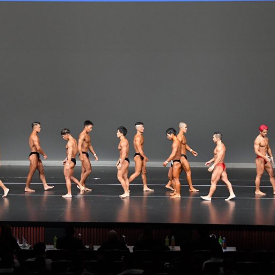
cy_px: 138
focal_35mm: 135
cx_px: 122
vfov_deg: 12.9
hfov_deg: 12.9
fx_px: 1213
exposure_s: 1/400
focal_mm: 70
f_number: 5.6
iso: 5000
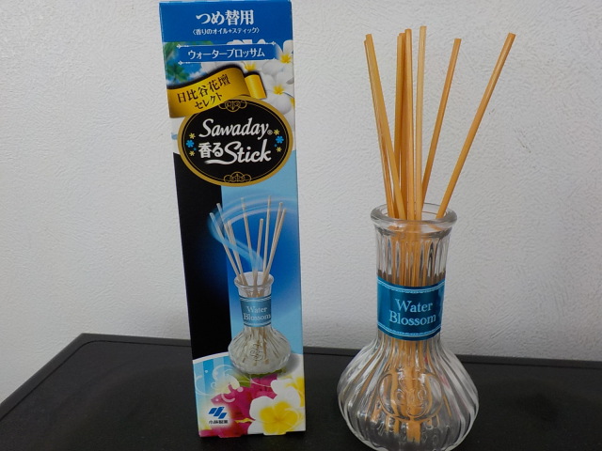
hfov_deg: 60.0
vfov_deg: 46.8
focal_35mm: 30
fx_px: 522
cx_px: 301
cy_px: 226
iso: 125
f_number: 3.3
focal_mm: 4.1
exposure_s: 1/60
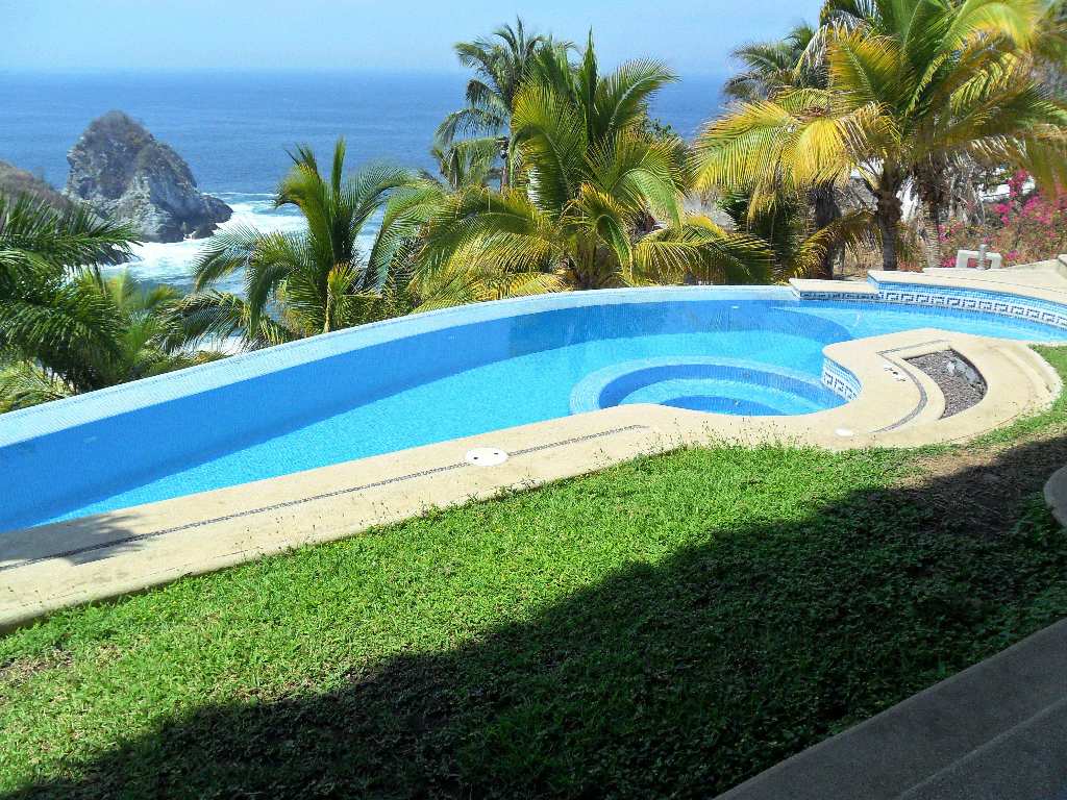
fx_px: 832
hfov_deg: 65.3
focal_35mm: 27
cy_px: 400
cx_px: 534
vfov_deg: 51.4
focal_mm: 4.9
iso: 100
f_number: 8.9
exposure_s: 1/180
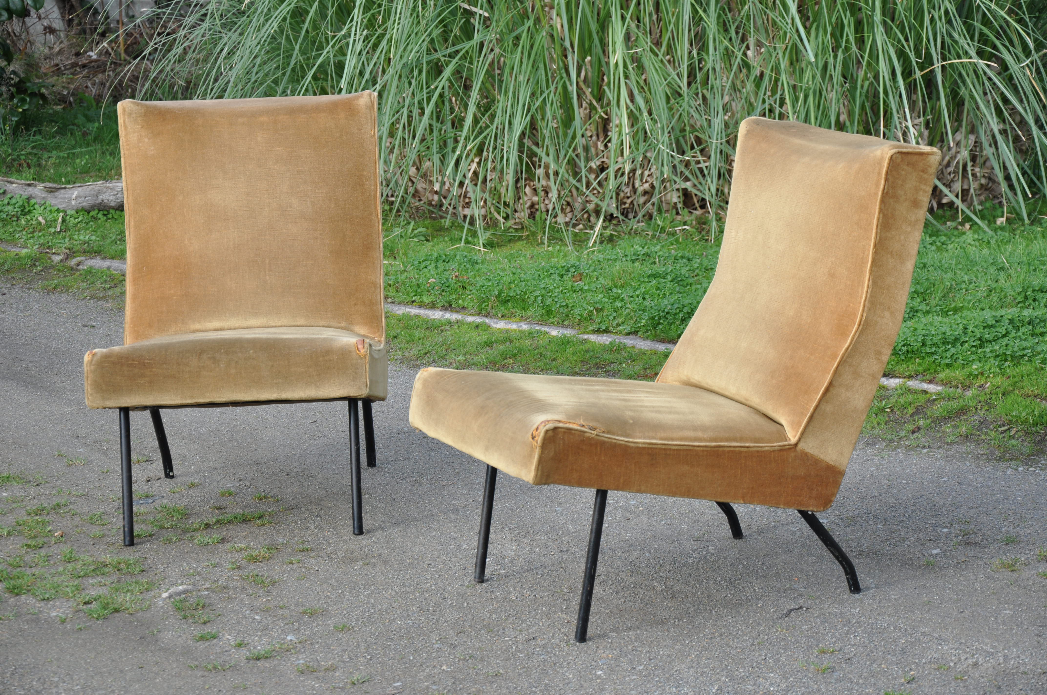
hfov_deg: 18.2
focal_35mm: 112
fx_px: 3268
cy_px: 348
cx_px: 524
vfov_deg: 12.1
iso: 250
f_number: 6.7
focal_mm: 75
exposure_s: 1/180
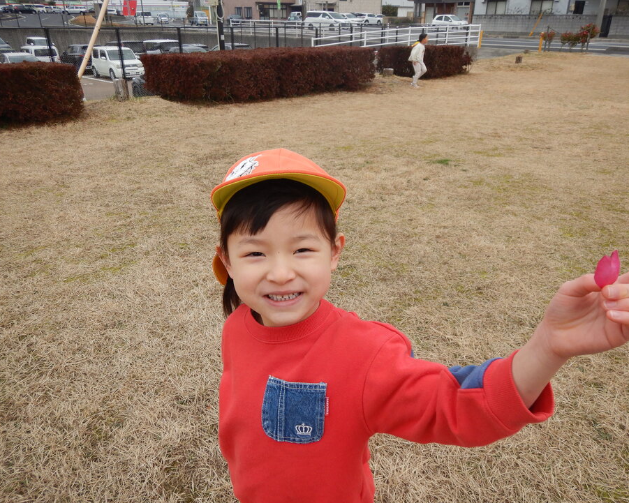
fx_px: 484
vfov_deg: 54.9
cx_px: 327
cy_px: 255
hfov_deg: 66.0
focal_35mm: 26
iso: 125
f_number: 2.8
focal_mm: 4.3
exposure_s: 1/800
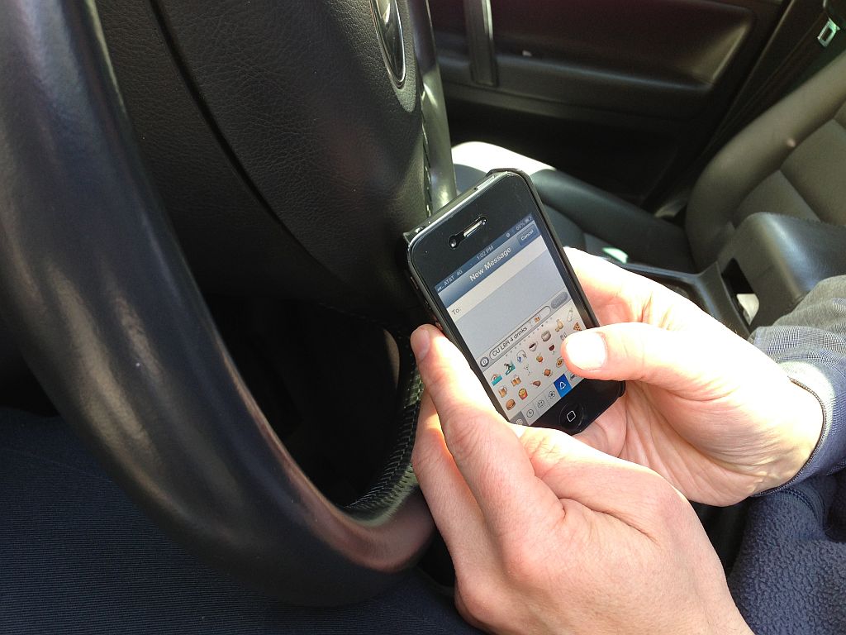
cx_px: 423
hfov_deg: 55.4
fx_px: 807
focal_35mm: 33
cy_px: 318
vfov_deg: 42.9
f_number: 2.4
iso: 64
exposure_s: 1/40
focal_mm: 4.13
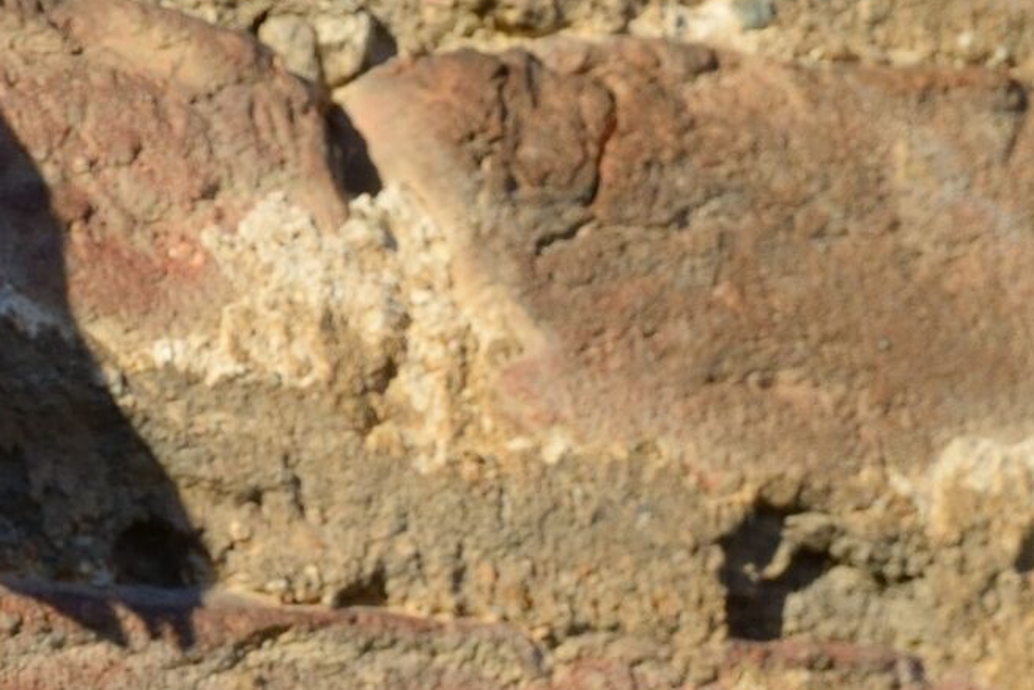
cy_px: -150
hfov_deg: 0.7
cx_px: -617
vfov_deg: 0.4
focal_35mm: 3104
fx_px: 89147
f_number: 6.3
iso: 800
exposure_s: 1/1600
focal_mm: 850
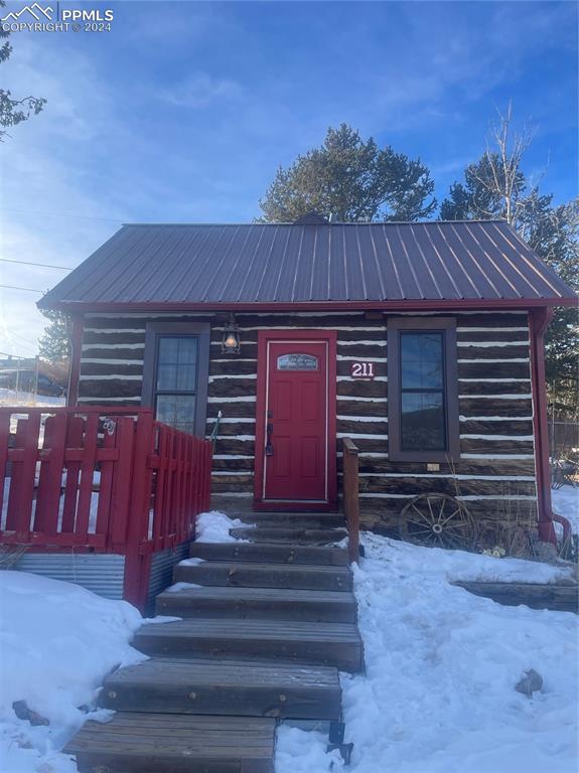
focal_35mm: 26
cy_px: 386
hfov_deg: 53.0
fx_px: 580
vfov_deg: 67.3
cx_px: 290
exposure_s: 1/1006
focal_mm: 4.2
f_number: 1.6
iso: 32
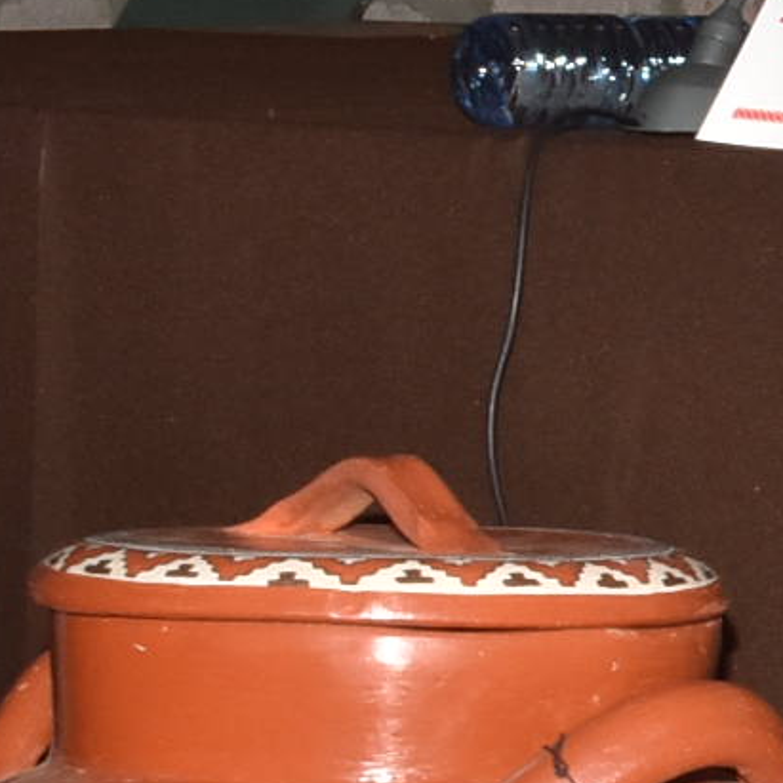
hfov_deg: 5.5
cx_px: 2734
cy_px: 48
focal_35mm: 288
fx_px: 7373
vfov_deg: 6.1
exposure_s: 1/200
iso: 800
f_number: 18
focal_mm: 31
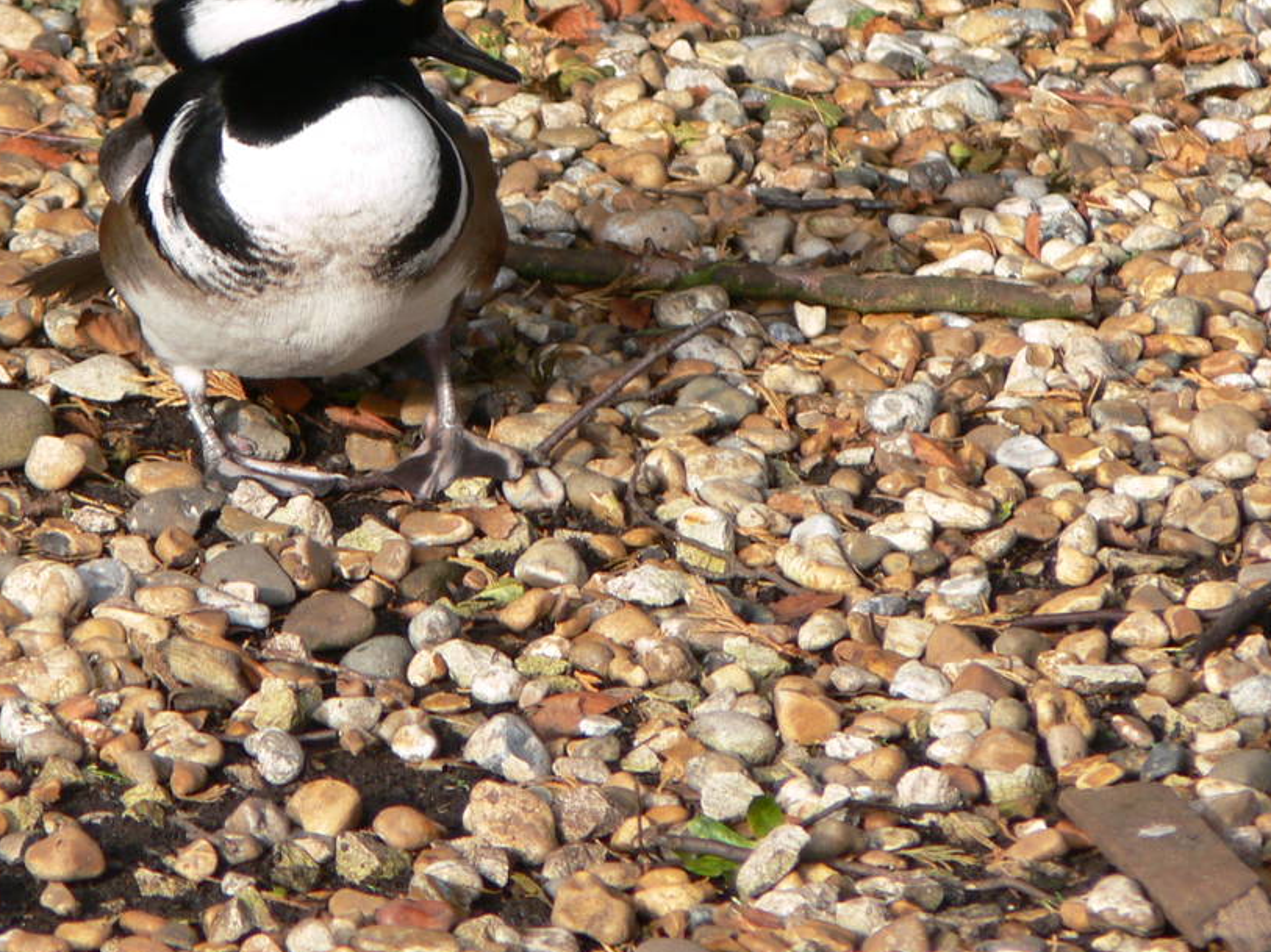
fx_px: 30352
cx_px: 275
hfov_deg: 2.4
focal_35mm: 827
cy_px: 188
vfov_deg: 1.8
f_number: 4.5
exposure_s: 1/125
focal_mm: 88.8
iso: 80
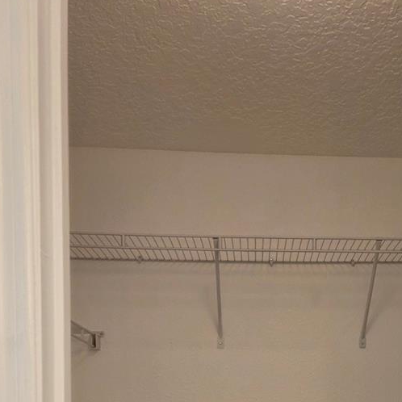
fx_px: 644
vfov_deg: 31.1
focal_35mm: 49
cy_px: 435
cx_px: 303
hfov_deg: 33.9
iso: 125
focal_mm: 6.3
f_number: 1.7
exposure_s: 1/120
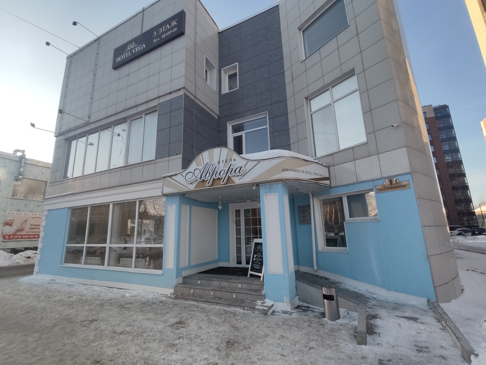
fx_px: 211
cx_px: 243
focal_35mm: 15
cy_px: 182
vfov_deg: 81.8
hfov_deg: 98.2
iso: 50
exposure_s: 1/667
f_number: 2.2
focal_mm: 1.6
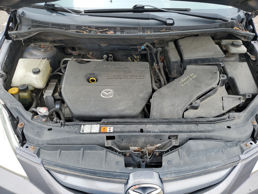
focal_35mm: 26
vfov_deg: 53.1
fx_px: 194
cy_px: 97
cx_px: 129
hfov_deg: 67.3
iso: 50
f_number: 1.5
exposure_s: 1/625
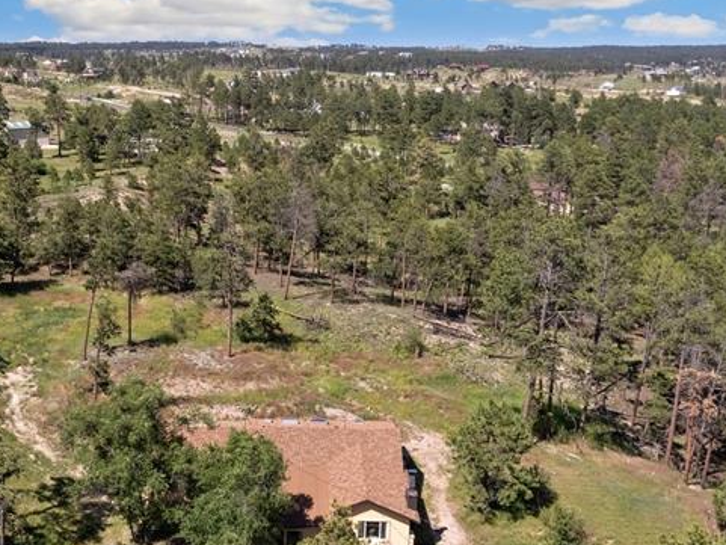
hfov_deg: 41.4
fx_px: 944
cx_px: 232
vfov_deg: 32.0
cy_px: 359
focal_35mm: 45
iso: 200
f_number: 2.8
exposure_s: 1/3200
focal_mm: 8.38
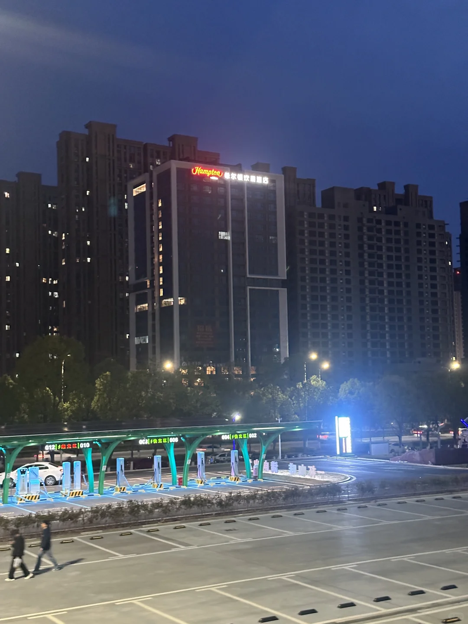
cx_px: 234
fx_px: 865
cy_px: 312
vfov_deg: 39.7
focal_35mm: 48
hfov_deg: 30.3
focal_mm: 6.86
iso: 500
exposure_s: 1/25
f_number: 1.78
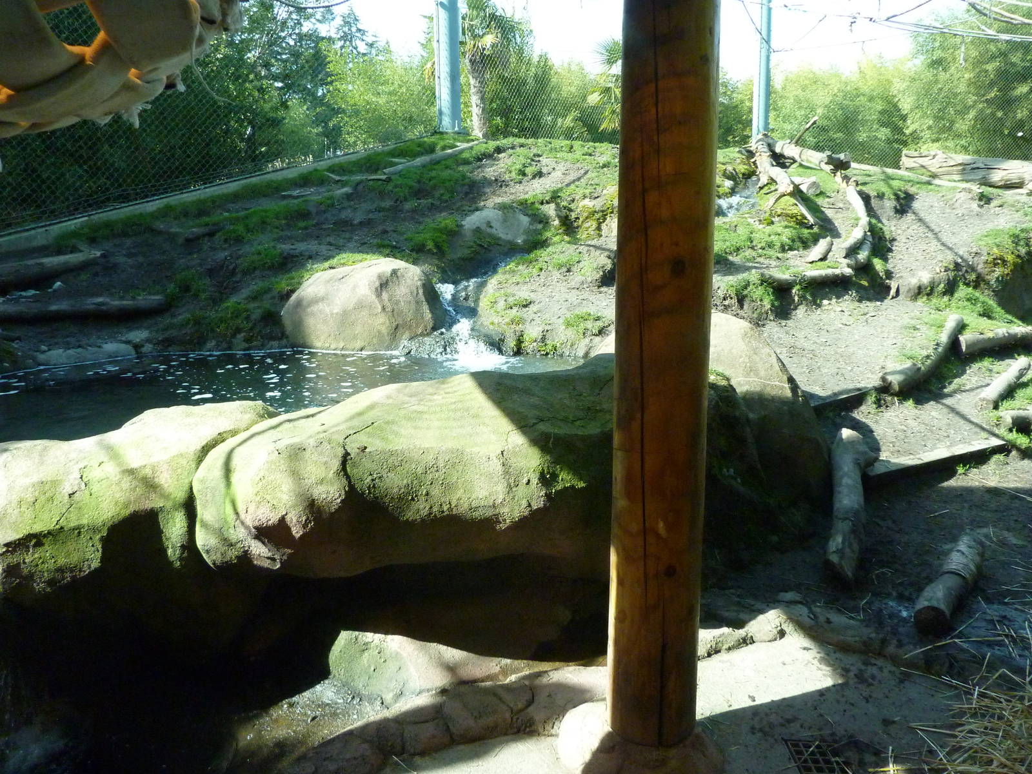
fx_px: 745
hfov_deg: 69.4
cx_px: 516
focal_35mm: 25
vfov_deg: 54.9
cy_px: 387
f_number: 3.3
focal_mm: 4.1
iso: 400
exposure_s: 1/500
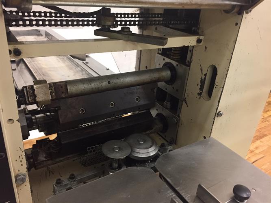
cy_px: 102
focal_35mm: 29
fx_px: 227
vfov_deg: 48.2
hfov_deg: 61.7
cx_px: 136
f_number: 2.2
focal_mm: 4.15
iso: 200
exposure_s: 1/30
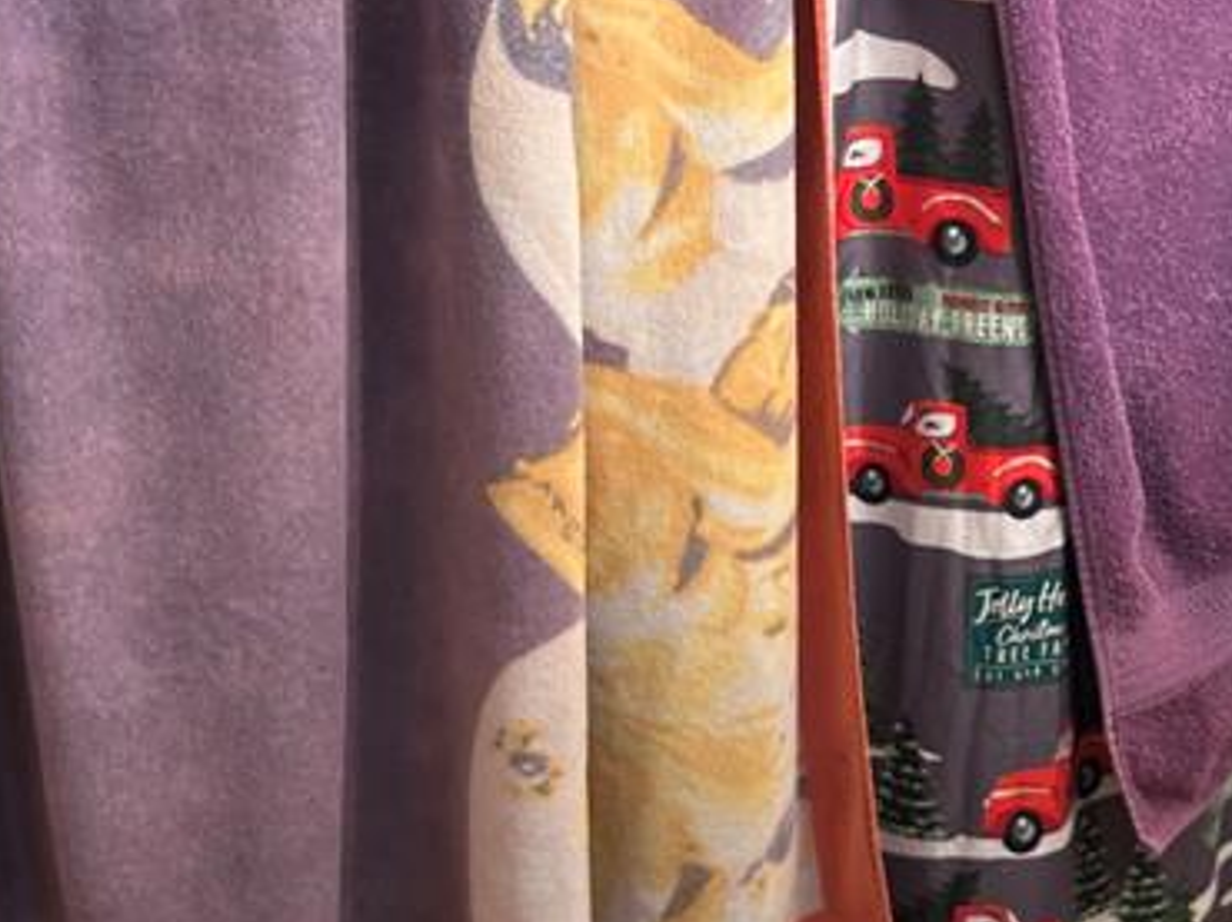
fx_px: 2561
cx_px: 1189
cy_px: 506
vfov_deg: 20.4
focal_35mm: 72
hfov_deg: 25.9
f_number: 1.5
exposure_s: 1/120
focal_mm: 5.7
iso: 100
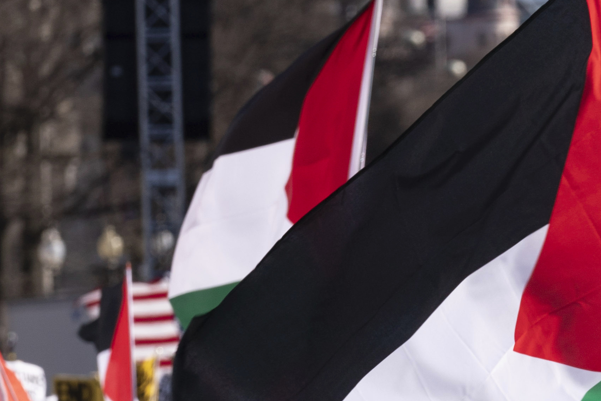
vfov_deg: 2.1
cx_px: 734
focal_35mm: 658
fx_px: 10985
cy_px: 283
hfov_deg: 3.1
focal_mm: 187
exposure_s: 1/500
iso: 100
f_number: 9
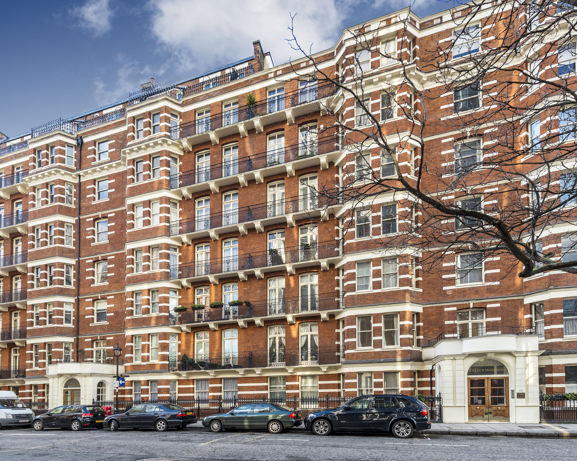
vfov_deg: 80.4
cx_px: 258
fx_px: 273
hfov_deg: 92.8
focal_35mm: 16
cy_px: 229
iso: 400
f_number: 8
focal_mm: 14
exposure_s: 1/125
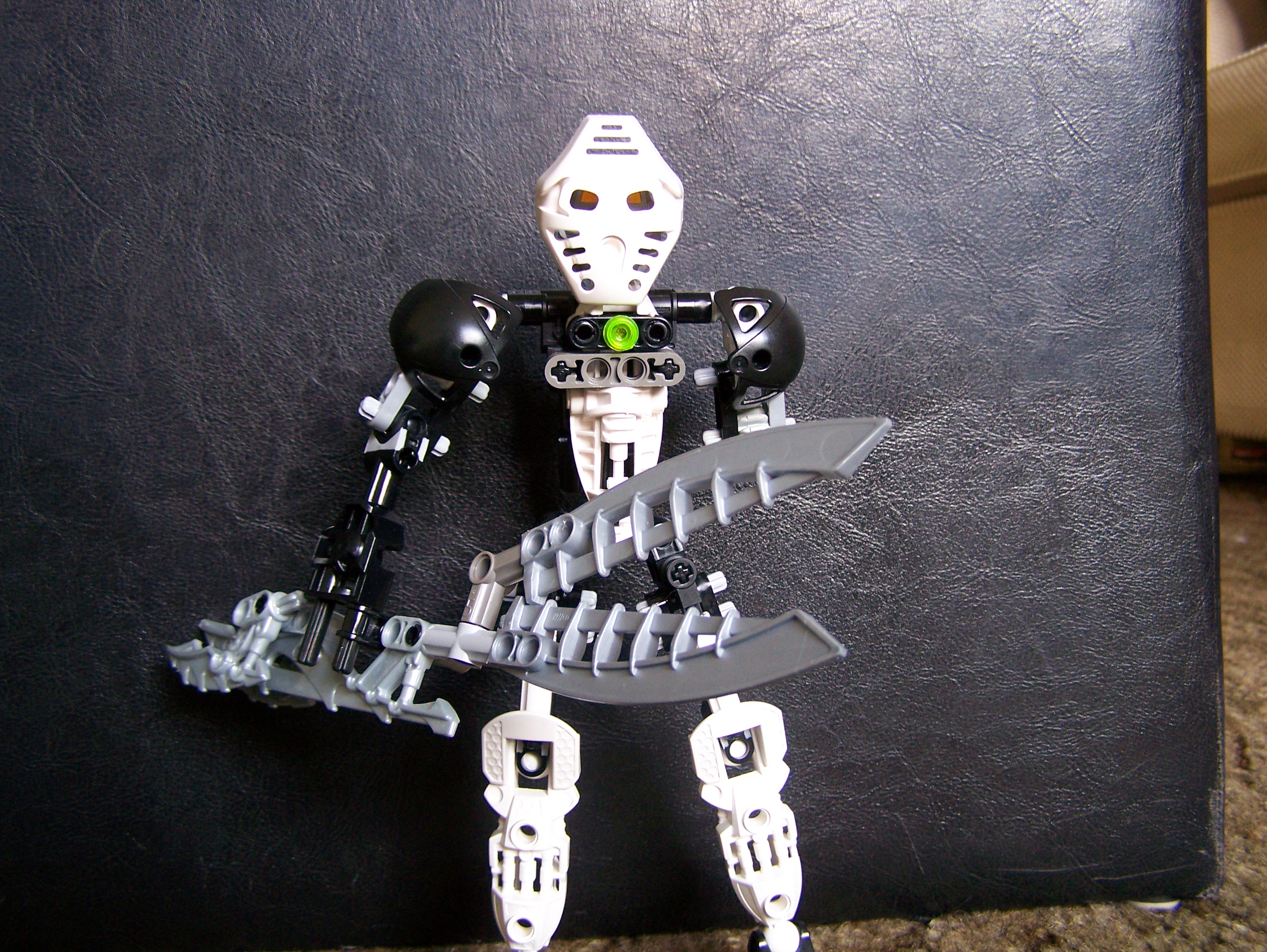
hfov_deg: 48.9
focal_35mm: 38
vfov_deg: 37.8
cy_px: 476
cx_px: 634
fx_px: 1392
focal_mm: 6.3
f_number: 2.8
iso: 160
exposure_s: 1/8
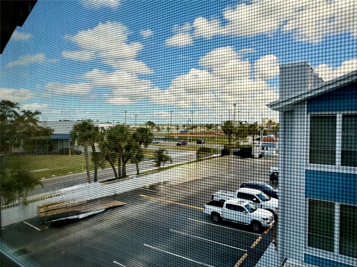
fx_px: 248
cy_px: 134
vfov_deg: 56.8
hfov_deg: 71.6
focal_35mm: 24
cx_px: 178
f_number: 2.2
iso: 40
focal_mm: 2.22
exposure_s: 1/838
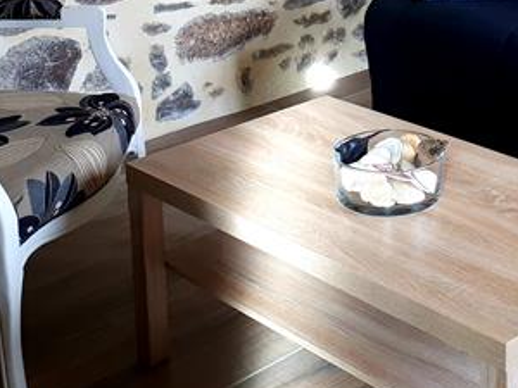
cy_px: -93
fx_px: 1077
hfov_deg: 26.6
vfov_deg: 19.1
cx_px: 411
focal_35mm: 72
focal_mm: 3.6
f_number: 1.9
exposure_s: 1/33
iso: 100
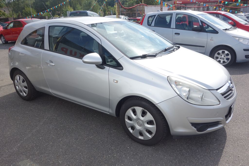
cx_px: 124
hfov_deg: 65.5
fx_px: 194
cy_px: 83
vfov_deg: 46.4
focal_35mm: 28
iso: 125
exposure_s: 1/320
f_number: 5.6
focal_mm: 10.4
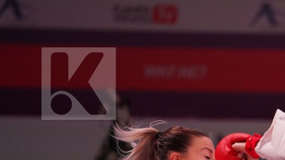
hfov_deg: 4.1
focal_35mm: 528
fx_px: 3991
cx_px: 349
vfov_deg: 2.3
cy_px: 224
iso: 2500
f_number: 2.8
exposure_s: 1/1000
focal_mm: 200
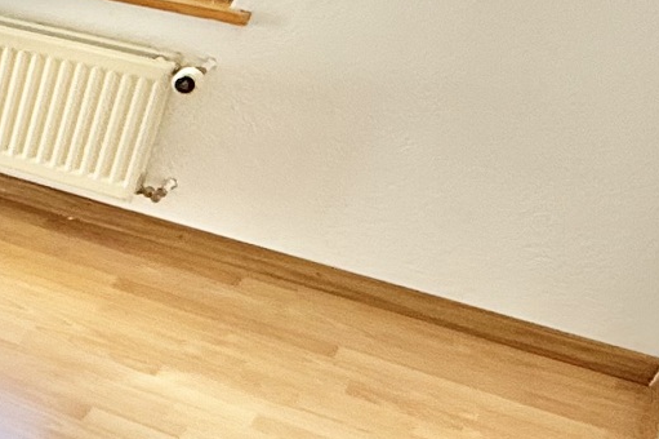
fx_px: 1335
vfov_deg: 18.6
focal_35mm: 73
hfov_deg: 18.8
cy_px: 279
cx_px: -624
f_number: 2.2
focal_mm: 2.22
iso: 64
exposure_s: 1/180
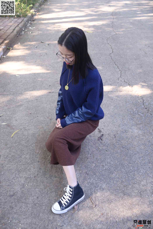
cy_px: 114
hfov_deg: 37.9
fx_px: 223
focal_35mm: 35
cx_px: 76
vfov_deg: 54.4
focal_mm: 35
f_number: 5.6
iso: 160
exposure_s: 1/40
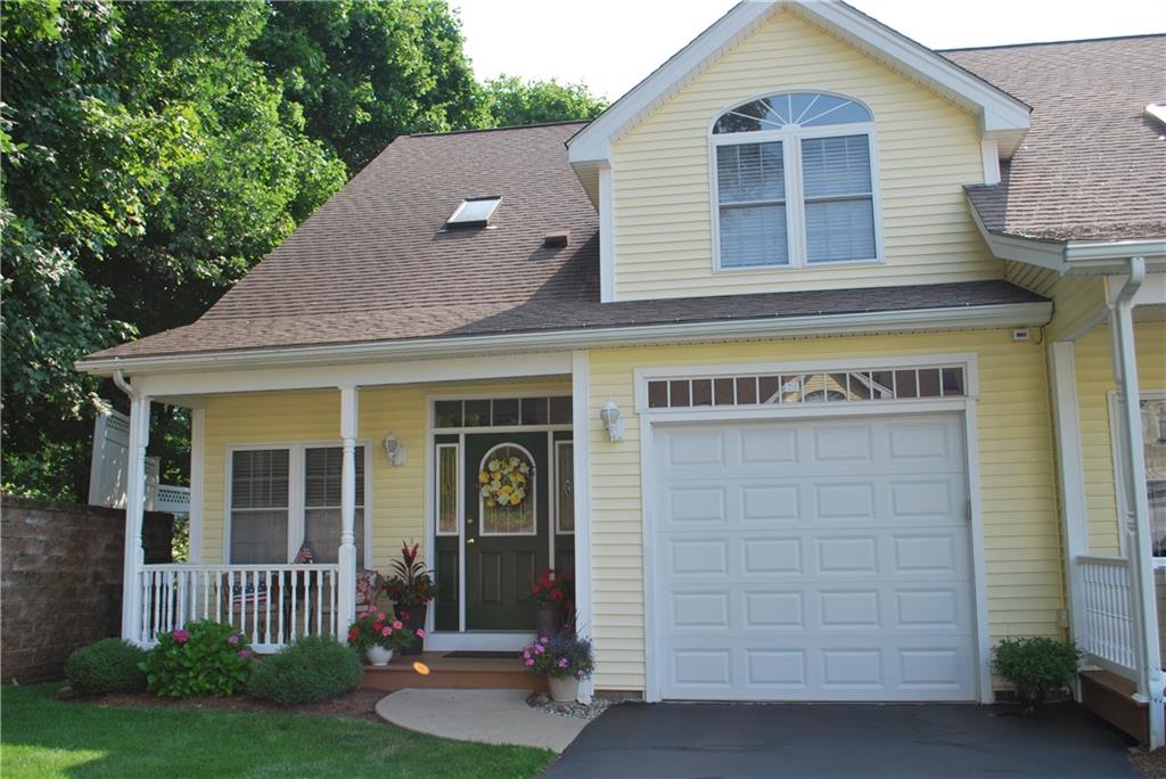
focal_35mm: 33
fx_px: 1069
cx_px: 583
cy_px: 390
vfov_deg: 40.0
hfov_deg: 57.2
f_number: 6.3
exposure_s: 1/160
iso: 100
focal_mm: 22
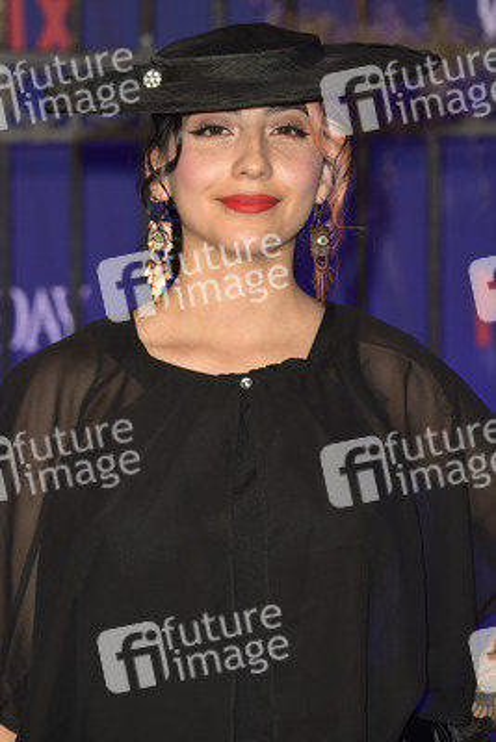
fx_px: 2994
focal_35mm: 145
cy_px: 371
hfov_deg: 9.5
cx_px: 248
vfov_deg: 14.1
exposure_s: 1/250
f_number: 6.3
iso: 800
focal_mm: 145
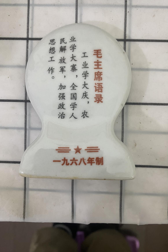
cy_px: 122
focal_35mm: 28
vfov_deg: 65.5
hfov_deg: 46.4
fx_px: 196
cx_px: 86
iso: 200
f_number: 1.8
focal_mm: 4.25
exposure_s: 1/50
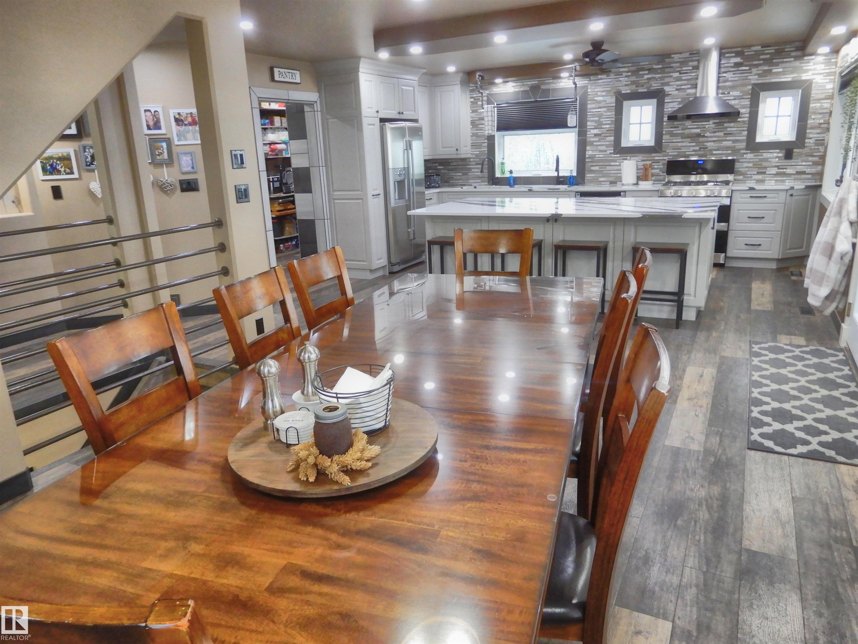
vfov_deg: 56.8
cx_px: 429
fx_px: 595
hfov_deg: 71.6
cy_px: 322
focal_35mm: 24
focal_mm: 4.3
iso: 400
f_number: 3.4
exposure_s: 1/25
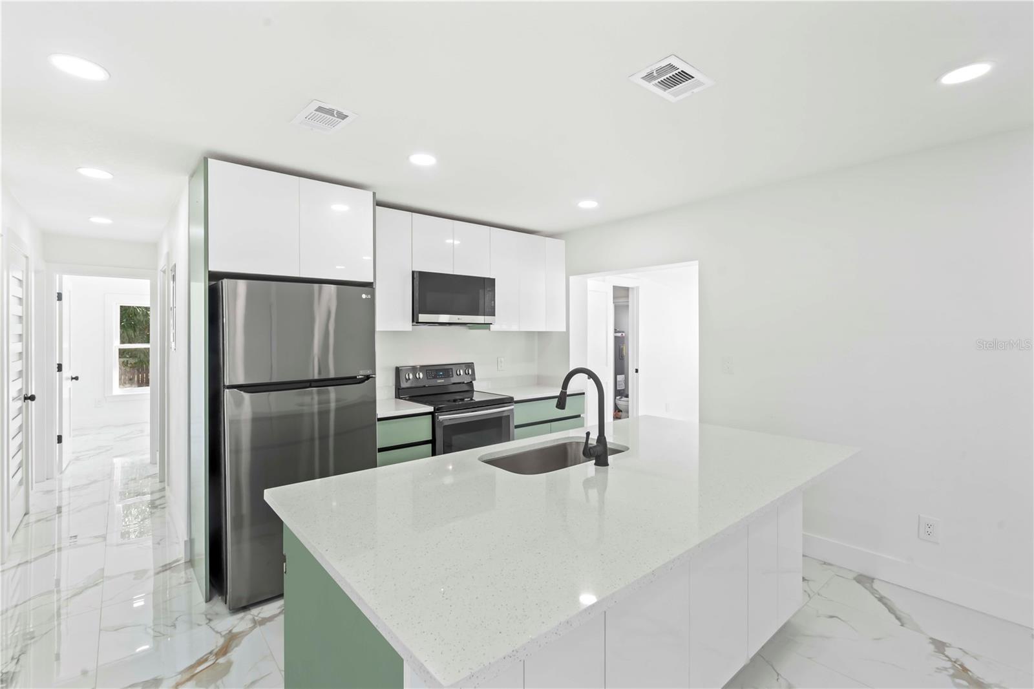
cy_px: 344
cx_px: 517
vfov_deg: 73.7
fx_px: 459
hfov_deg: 96.7
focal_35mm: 16
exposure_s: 1/5
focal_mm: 16
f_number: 9
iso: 200
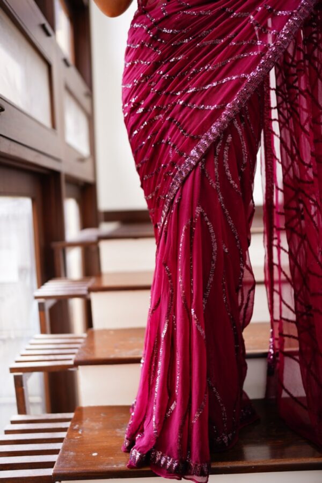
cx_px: 161
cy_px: 242
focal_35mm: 35
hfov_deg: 37.9
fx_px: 470
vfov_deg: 54.4
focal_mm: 35
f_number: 1.4
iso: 160
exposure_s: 1/125
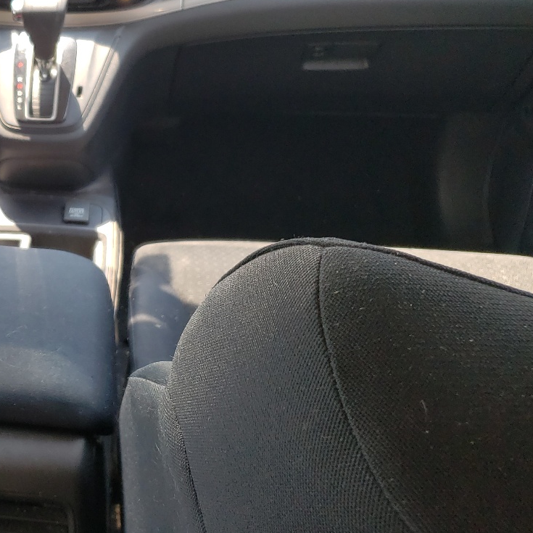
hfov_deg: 31.3
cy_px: 204
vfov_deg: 33.9
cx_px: -11
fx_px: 871
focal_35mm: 50
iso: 50
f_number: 1.5
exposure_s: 1/172
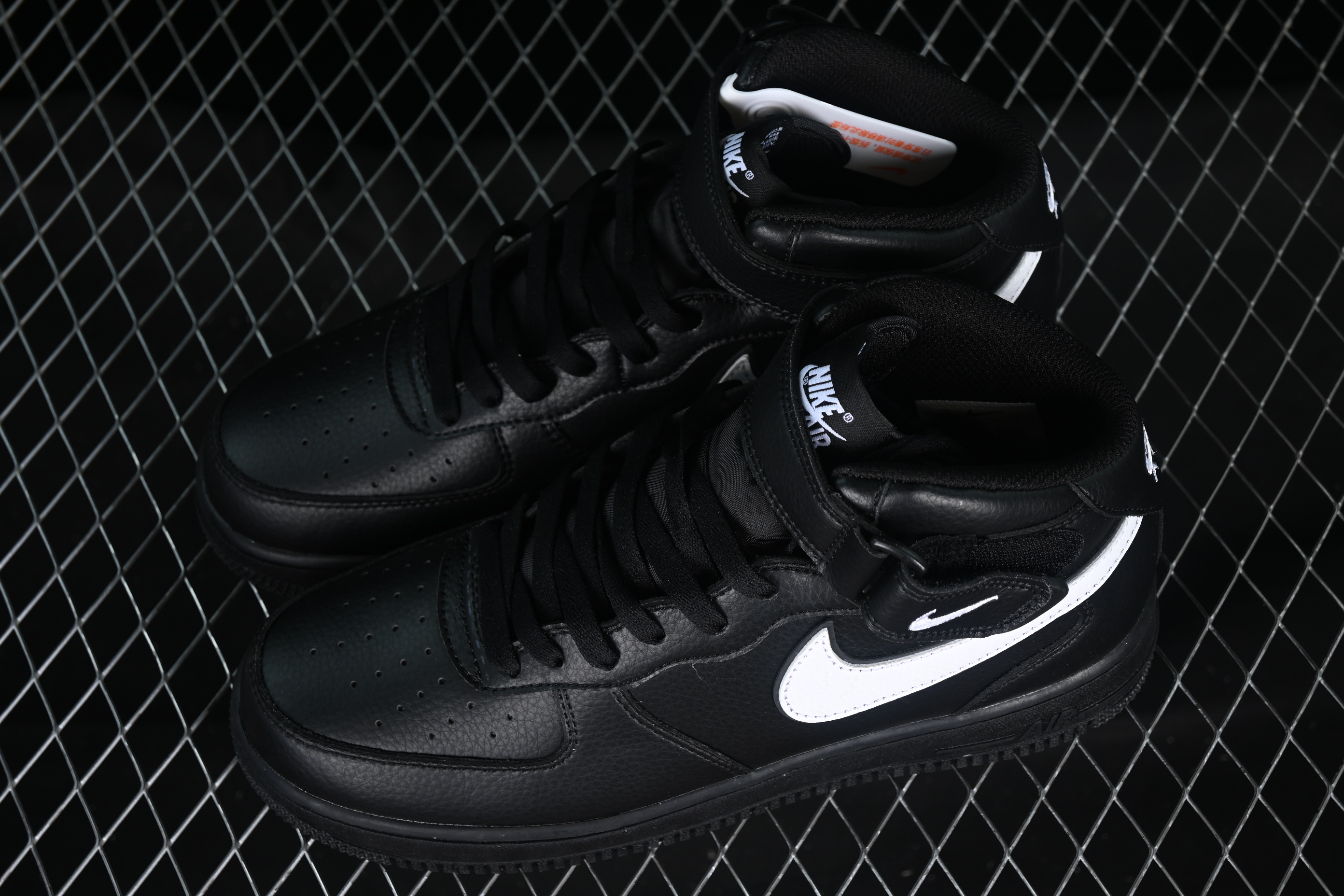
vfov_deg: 18.2
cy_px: 448
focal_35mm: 75
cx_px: 672
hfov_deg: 27.0
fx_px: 2800
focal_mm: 50
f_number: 6.3
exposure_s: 1/40
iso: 160
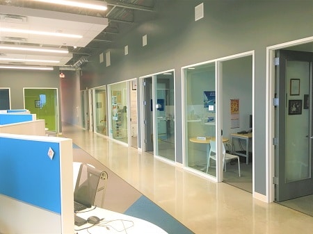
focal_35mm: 29
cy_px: 117
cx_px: 156
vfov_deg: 48.2
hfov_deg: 61.7
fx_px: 262
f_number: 2.2
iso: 100
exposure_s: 1/30
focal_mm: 4.15
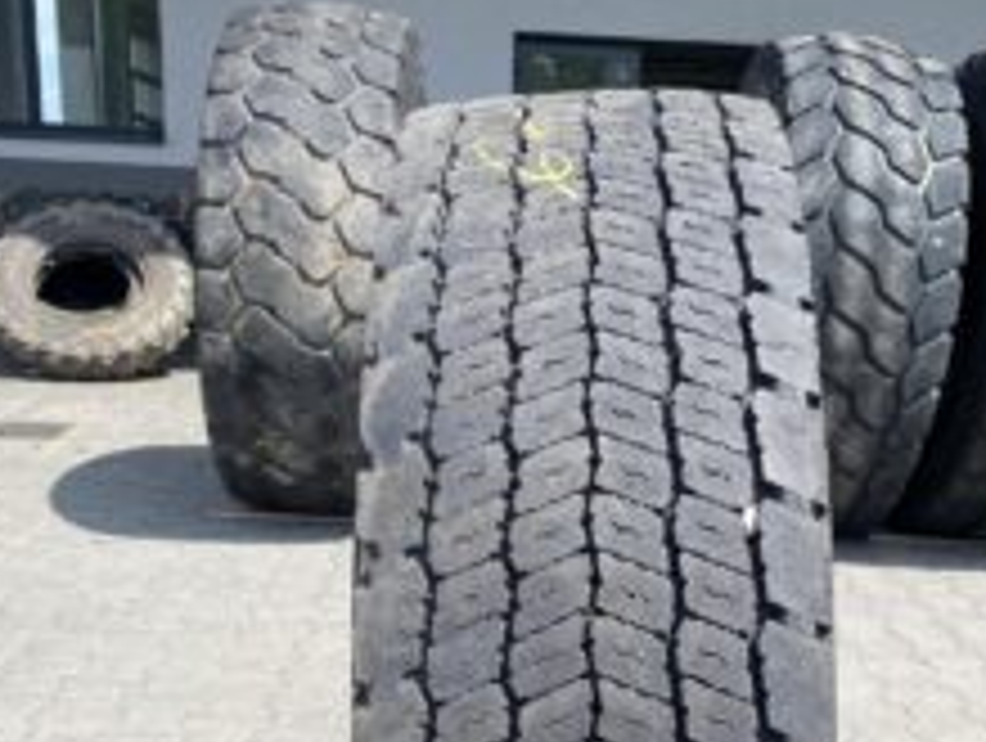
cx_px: 576
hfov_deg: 37.3
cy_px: 708
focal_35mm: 51
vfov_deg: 27.3
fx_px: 1455
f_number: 1.8
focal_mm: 4.25
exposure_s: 1/1727
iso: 32
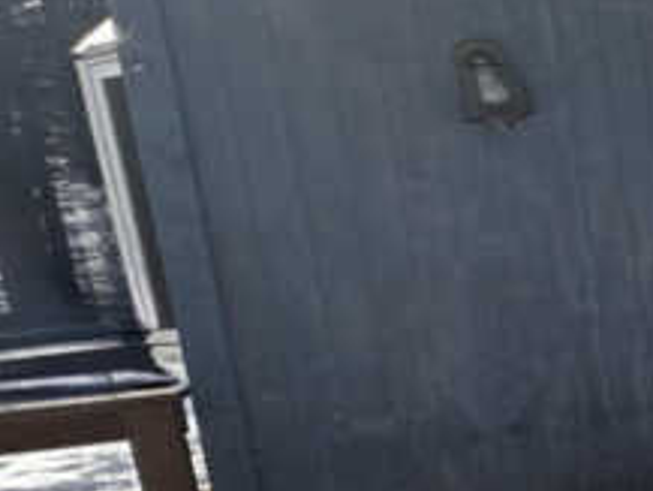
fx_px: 1246
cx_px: 1441
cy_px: 377
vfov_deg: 22.0
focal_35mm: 66
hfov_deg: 16.8
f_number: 2.2
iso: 40
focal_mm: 2.22
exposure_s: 1/790
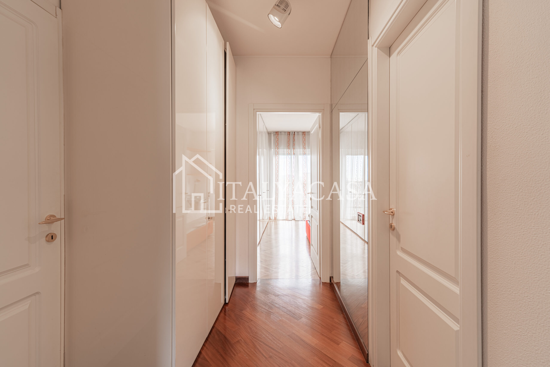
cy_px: 184
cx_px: 275
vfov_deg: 81.2
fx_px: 214
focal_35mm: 14
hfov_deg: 104.3
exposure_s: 1/200
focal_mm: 14
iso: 200
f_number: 8
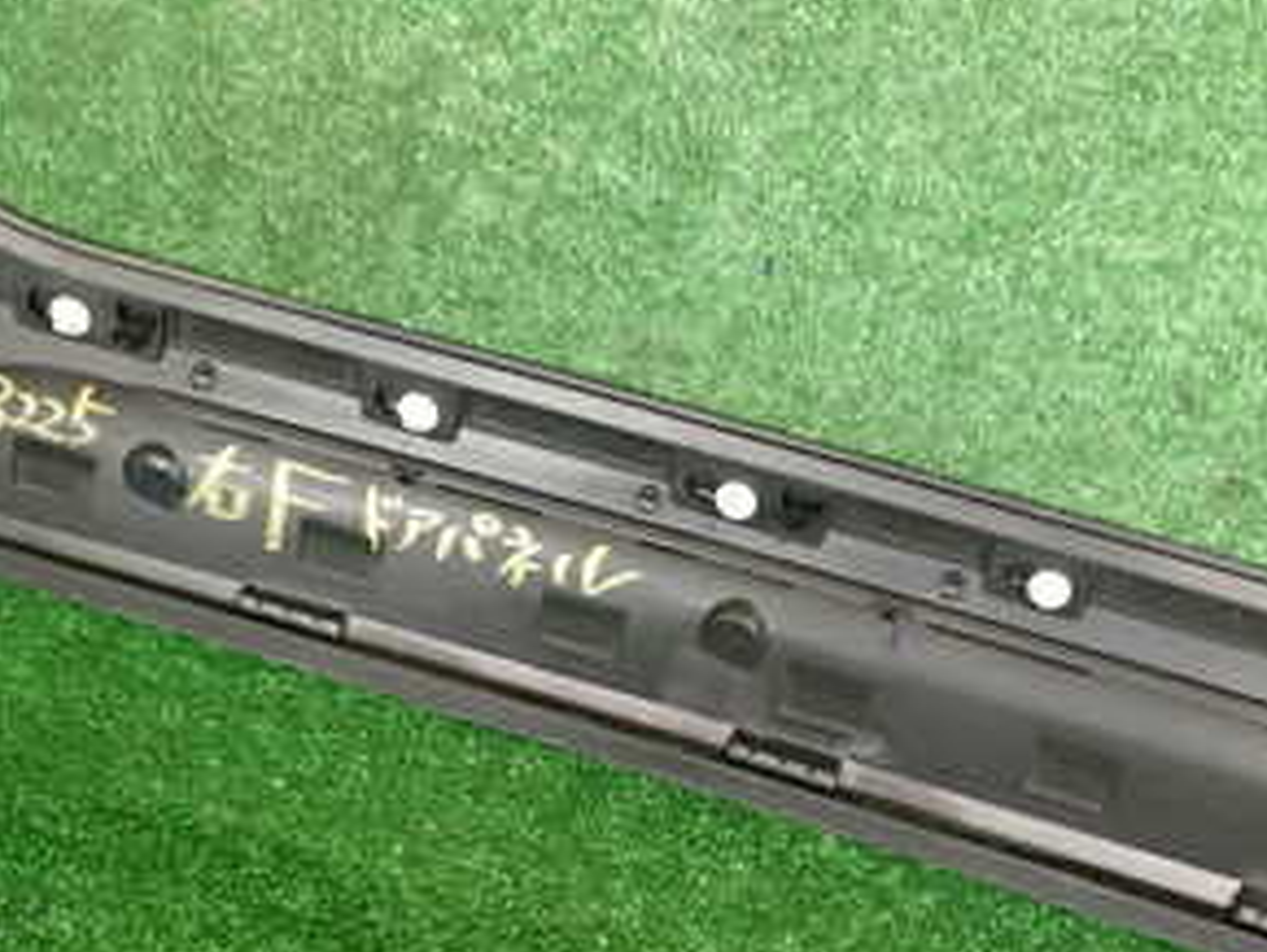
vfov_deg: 23.6
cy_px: 594
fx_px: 2271
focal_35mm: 62
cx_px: 804
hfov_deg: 31.0
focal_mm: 5.4
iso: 320
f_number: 2.3
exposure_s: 1/30
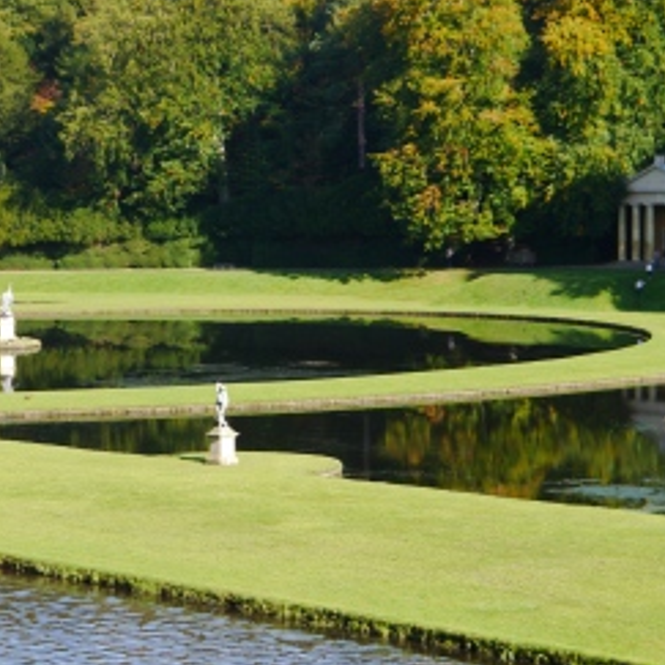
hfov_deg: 13.2
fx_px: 2869
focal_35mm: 132
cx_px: 320
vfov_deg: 13.2
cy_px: 246
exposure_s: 1/160
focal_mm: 42
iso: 160
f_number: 6.3
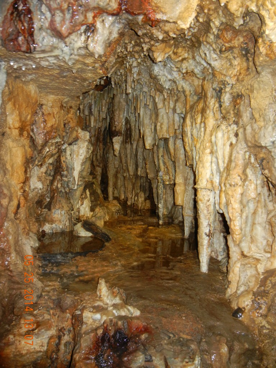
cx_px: 138
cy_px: 184
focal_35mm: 30
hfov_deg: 46.8
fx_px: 319
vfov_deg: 60.0
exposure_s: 1/30
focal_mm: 5.4
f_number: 3.5
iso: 200
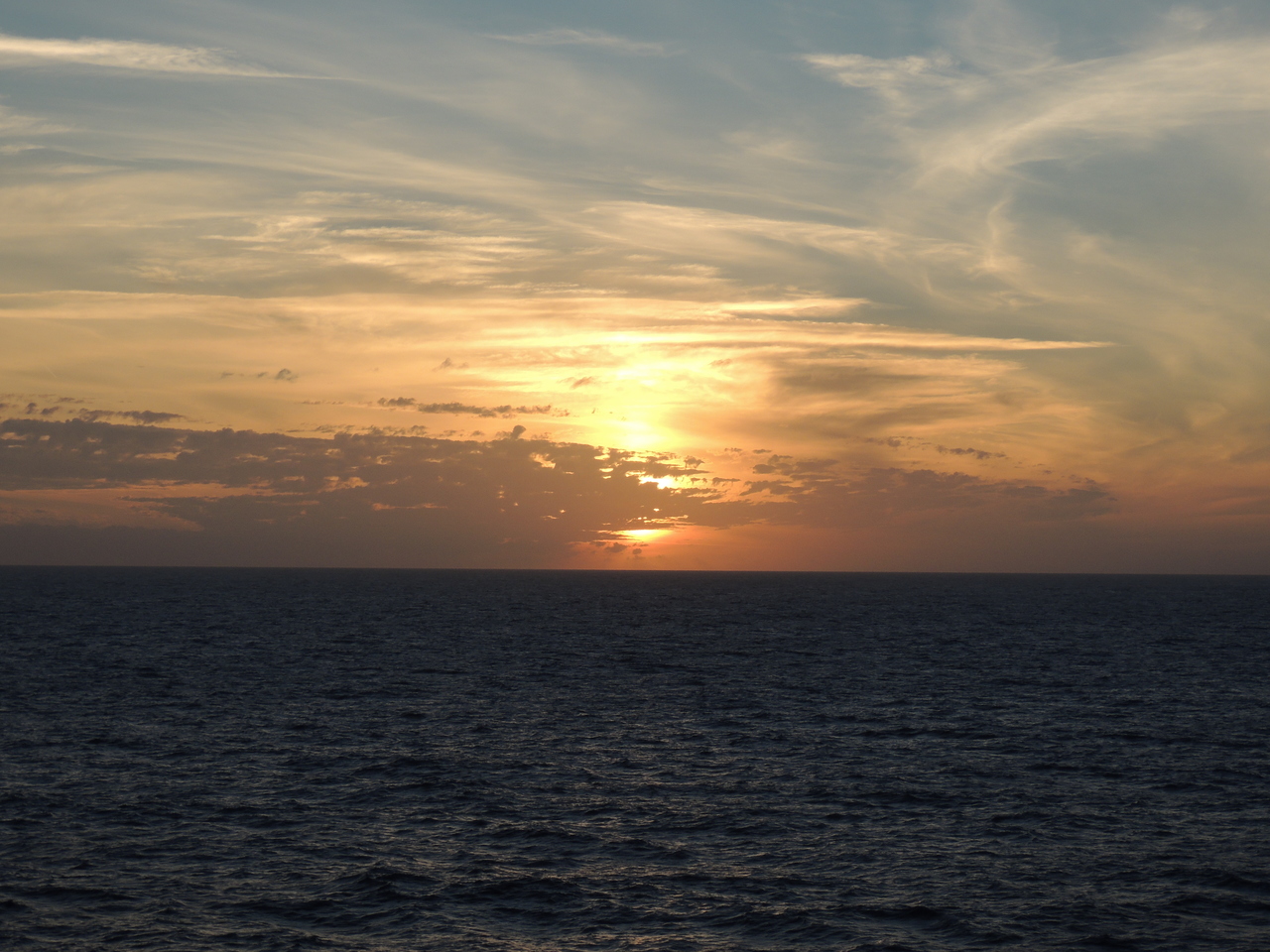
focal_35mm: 85
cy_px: 476
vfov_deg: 17.4
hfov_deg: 23.0
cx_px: 635
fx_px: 3119
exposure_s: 1/640
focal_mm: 15.1
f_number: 4
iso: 100
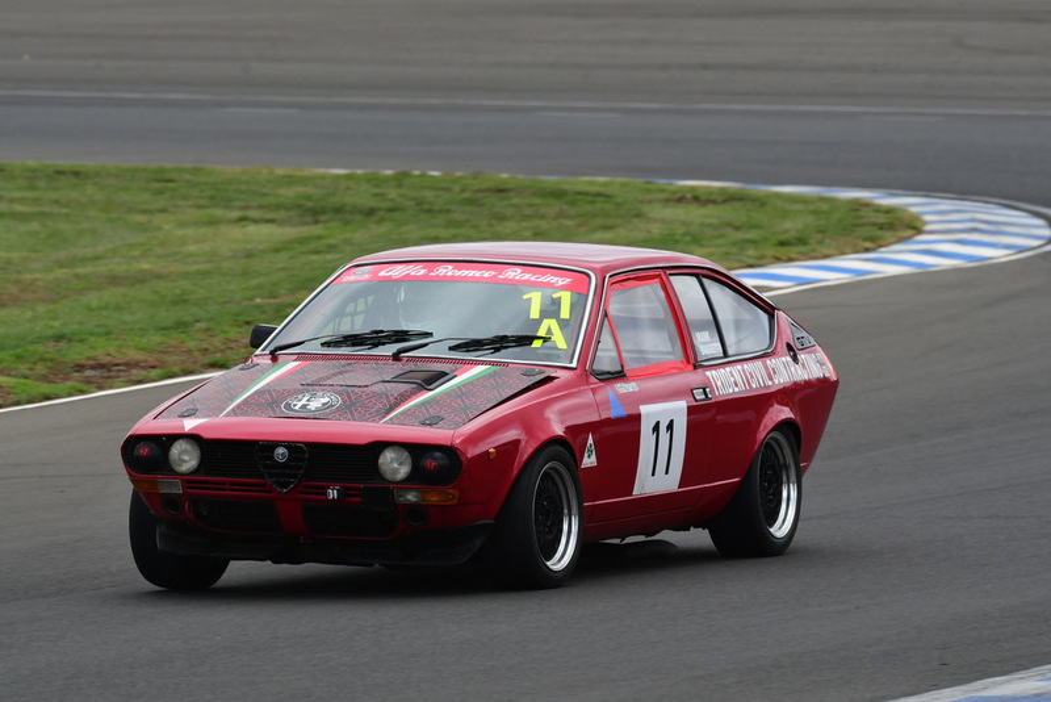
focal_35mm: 630
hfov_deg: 3.3
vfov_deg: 2.2
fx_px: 18398
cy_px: 351
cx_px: 526
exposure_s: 1/640
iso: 400
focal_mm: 420
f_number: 10
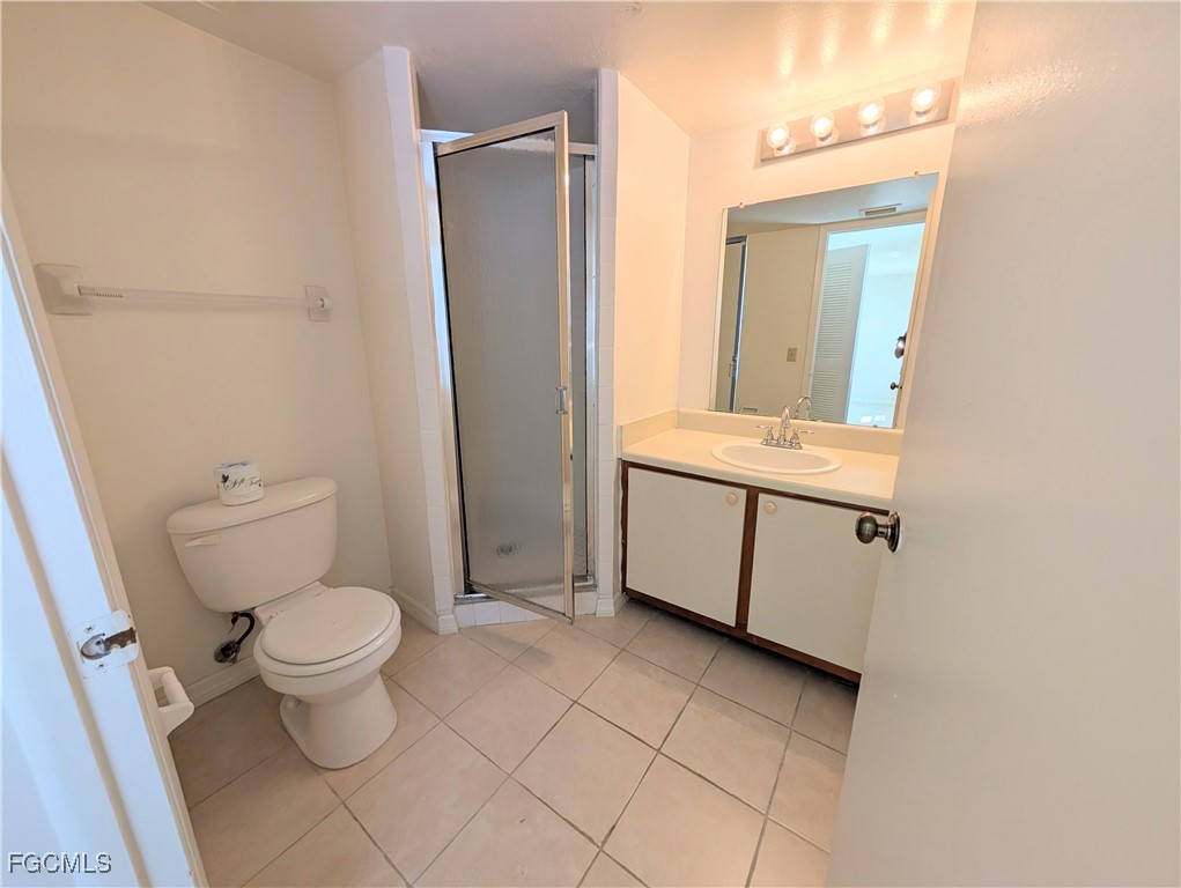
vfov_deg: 94.6
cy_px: 444
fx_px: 410
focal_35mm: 12
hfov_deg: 110.5
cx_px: 590
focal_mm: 2.02
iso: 91
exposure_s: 1/120
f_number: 1.7
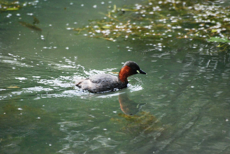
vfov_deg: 3.1
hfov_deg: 4.6
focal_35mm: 450
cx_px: 115
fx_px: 2878
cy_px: 77
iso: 1600
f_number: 5.6
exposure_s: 1/500
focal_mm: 300
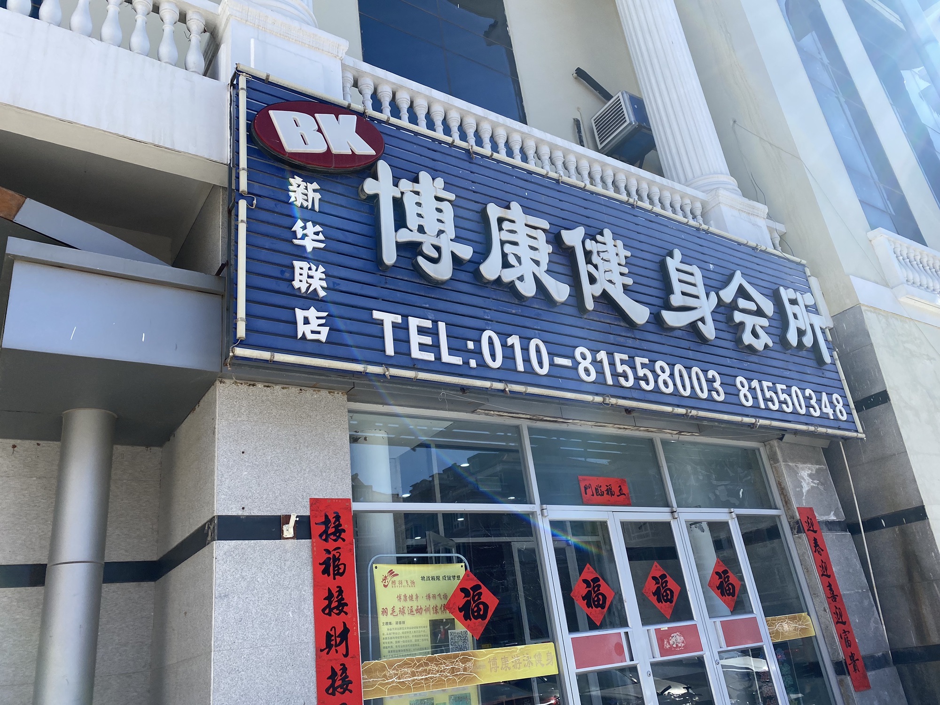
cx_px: 470
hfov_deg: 67.3
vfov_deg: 53.1
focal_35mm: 26
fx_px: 706
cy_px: 352
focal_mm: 4.25
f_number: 1.8
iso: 32
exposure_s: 1/1362
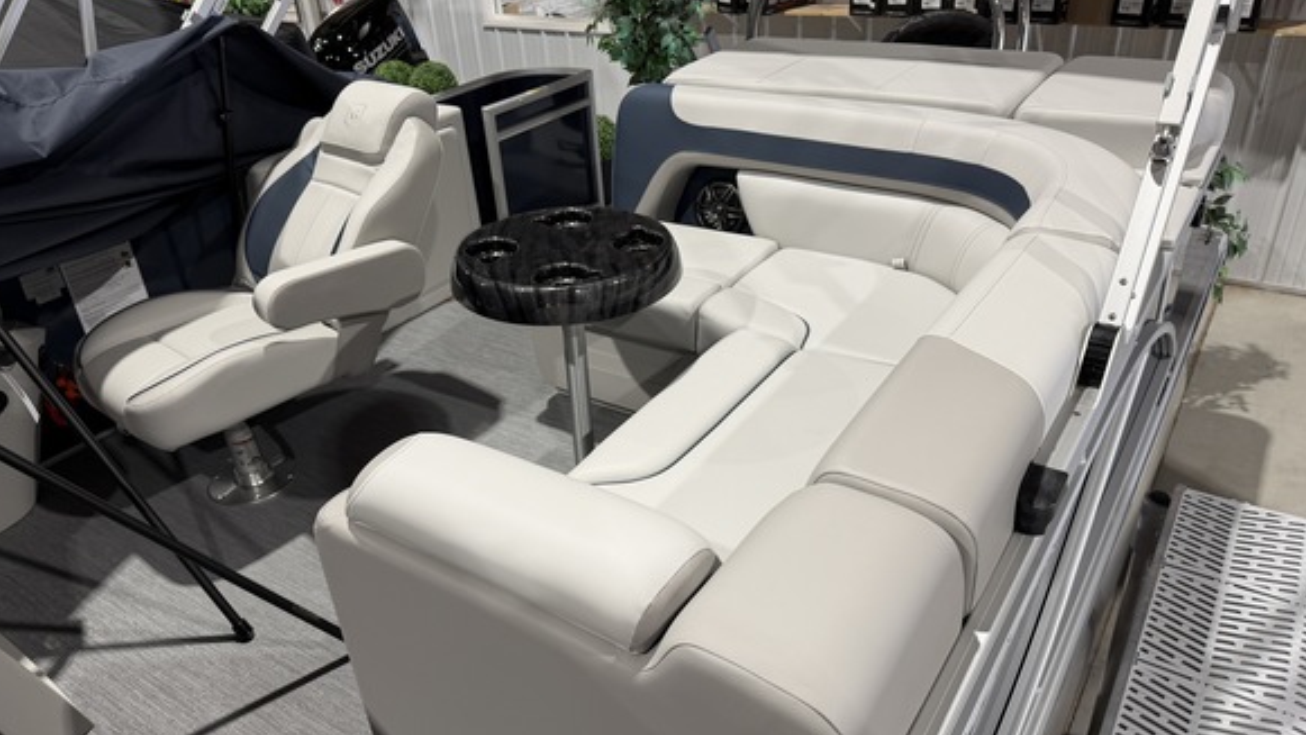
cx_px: 638
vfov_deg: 42.9
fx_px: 935
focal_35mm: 27
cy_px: 378
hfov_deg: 69.8
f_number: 1.78
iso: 125
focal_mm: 6.76
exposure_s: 1/60
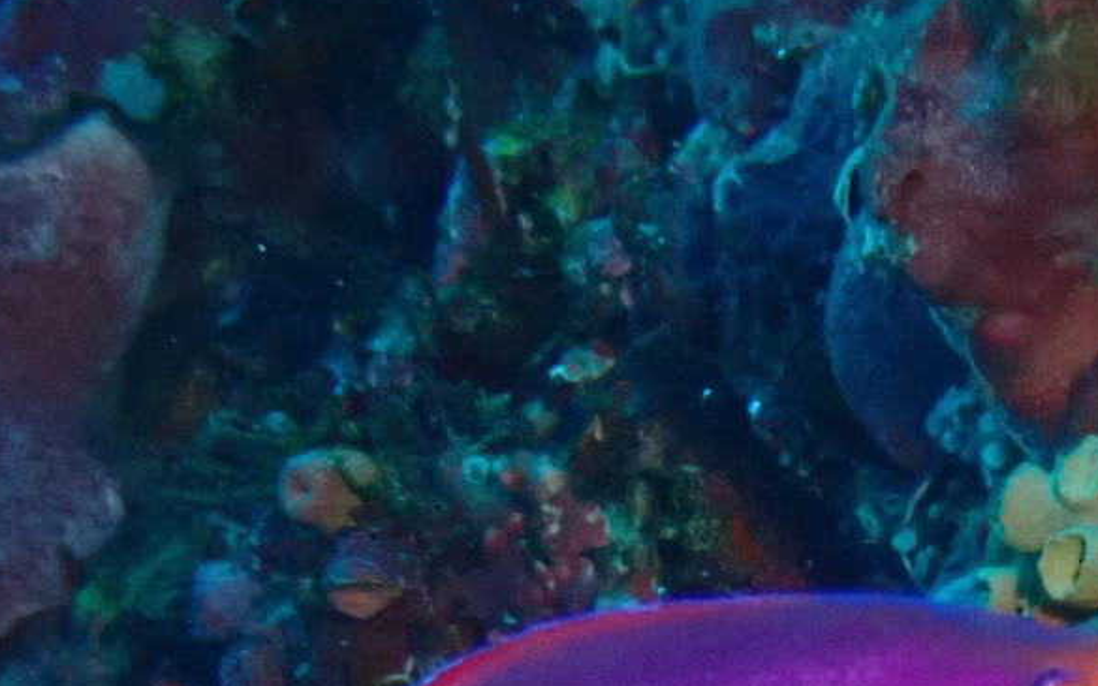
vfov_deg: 6.3
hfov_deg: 10.1
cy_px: 762
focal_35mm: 207
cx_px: 872
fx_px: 6194
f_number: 6.3
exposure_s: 1/200
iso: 1600
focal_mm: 18
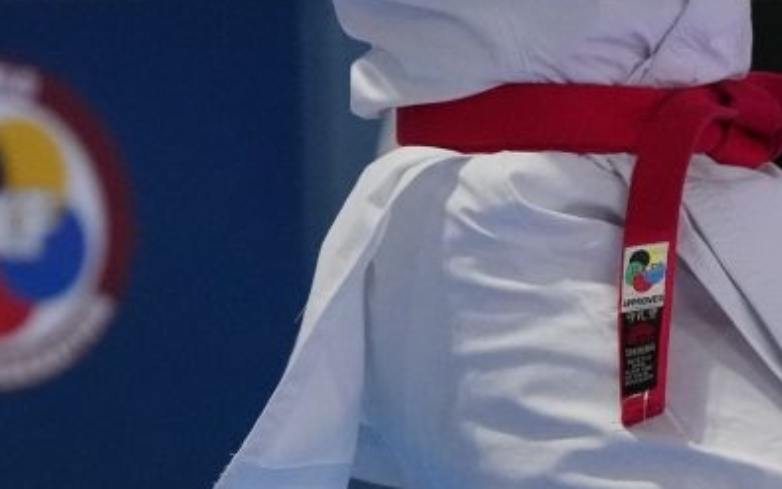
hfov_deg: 4.2
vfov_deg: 2.6
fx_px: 10679
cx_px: 380
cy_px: 273
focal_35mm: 501
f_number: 2.8
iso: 5000
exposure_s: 1/500
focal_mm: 108
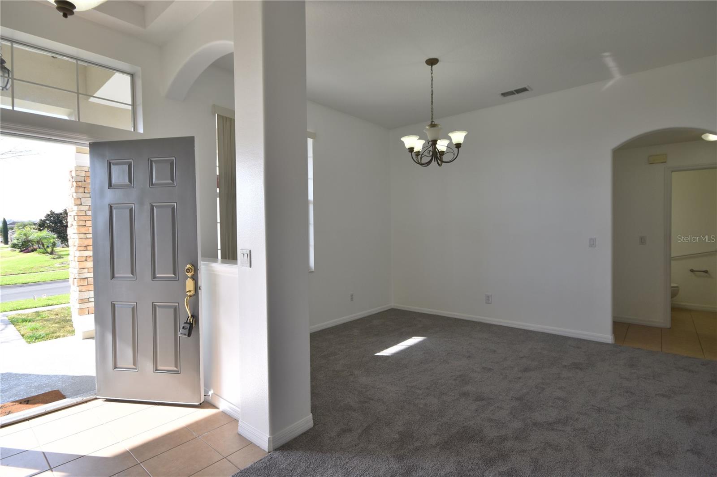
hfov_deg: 90.0
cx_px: 358
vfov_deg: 67.4
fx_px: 358
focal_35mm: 18
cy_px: 238
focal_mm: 12
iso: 100
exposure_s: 1/40
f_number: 10
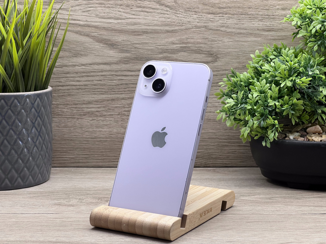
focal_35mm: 77
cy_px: 122
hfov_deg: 25.3
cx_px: 163
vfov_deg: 19.1
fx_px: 725
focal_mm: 9
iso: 64
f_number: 2.8
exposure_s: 1/100
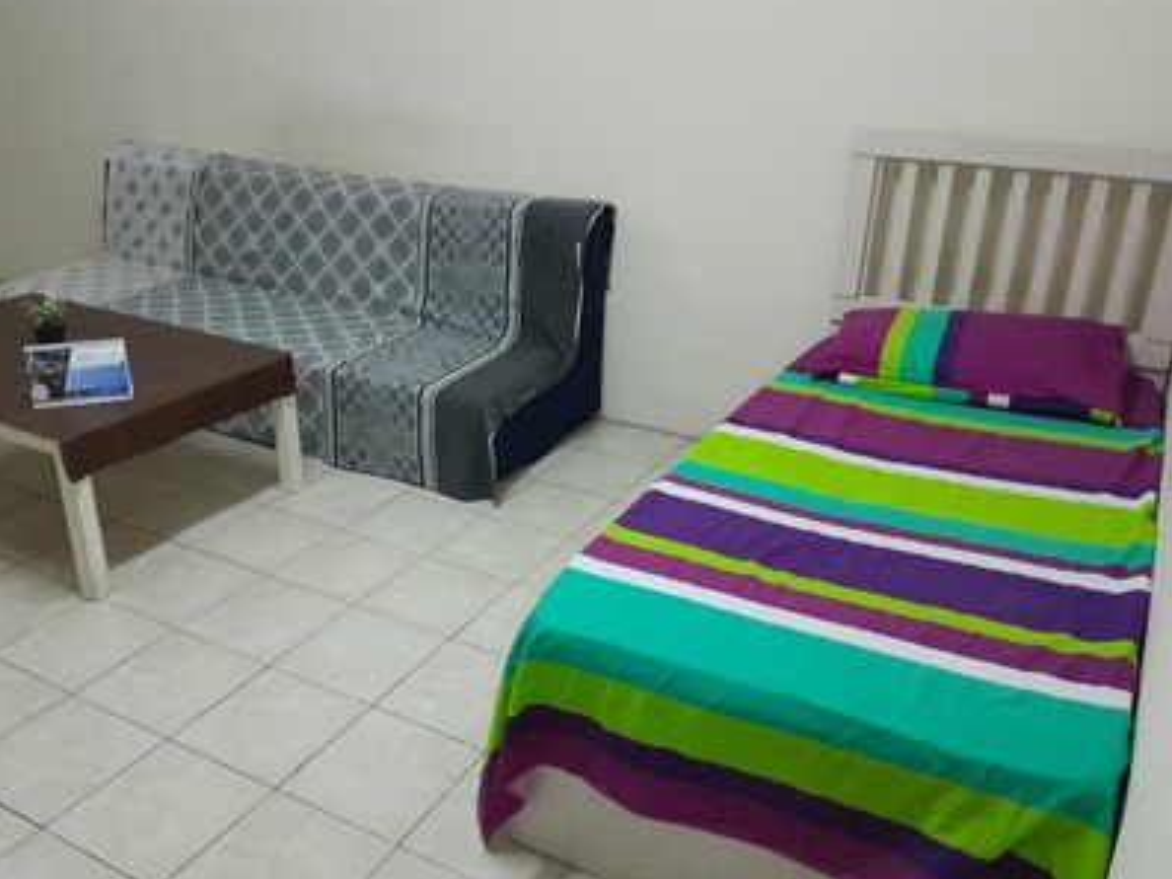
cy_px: 490
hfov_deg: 60.0
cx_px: 573
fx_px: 1016
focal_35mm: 30
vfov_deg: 46.7
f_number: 1.8
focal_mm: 3.98
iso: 640
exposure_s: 1/25
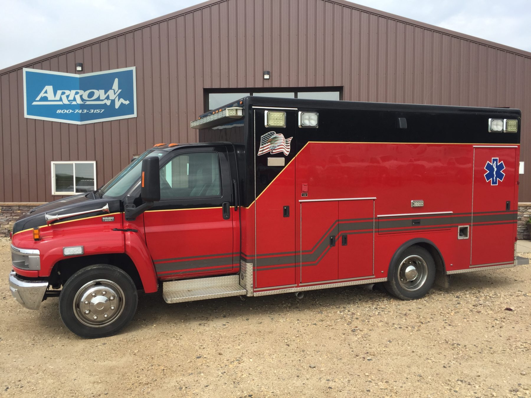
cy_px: 199
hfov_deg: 61.7
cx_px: 266
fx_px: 445
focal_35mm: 29
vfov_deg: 48.2
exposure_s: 1/989
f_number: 2.2
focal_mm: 4.15
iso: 32
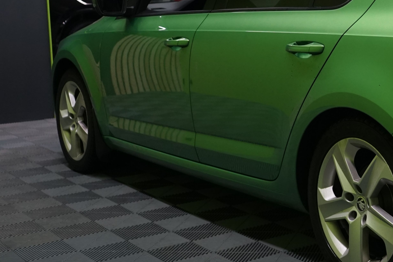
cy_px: 83
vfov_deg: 19.1
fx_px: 775
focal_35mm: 71
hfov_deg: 26.3
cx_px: 431
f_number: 4
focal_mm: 29
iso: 1000
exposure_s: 1/50
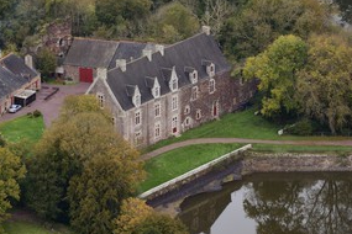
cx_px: 137
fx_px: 2884
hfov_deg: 7.0
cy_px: 89
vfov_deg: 4.7
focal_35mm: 295
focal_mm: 200
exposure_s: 1/1250
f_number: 4.5
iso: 800
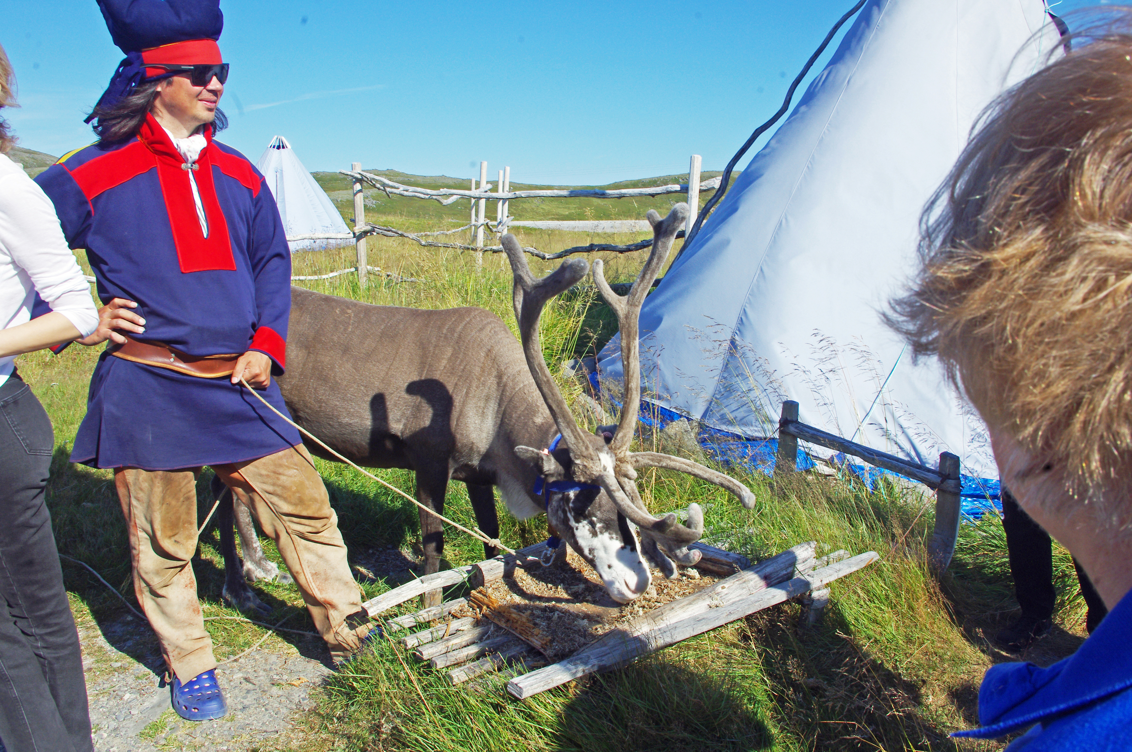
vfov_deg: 42.2
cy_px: 376
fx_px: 974
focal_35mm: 31
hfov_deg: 60.3
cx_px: 566
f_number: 14
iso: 200
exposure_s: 1/200
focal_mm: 21.25
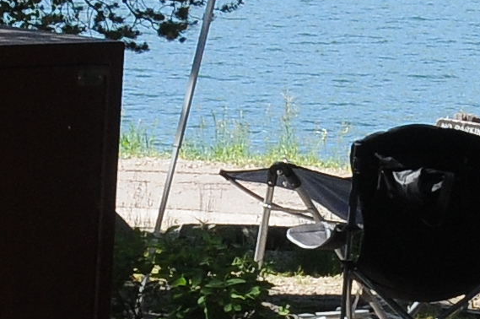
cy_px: 271
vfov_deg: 3.5
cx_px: 918
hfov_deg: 5.1
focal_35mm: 396
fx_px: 5271
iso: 400
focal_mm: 35
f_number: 9
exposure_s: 1/250
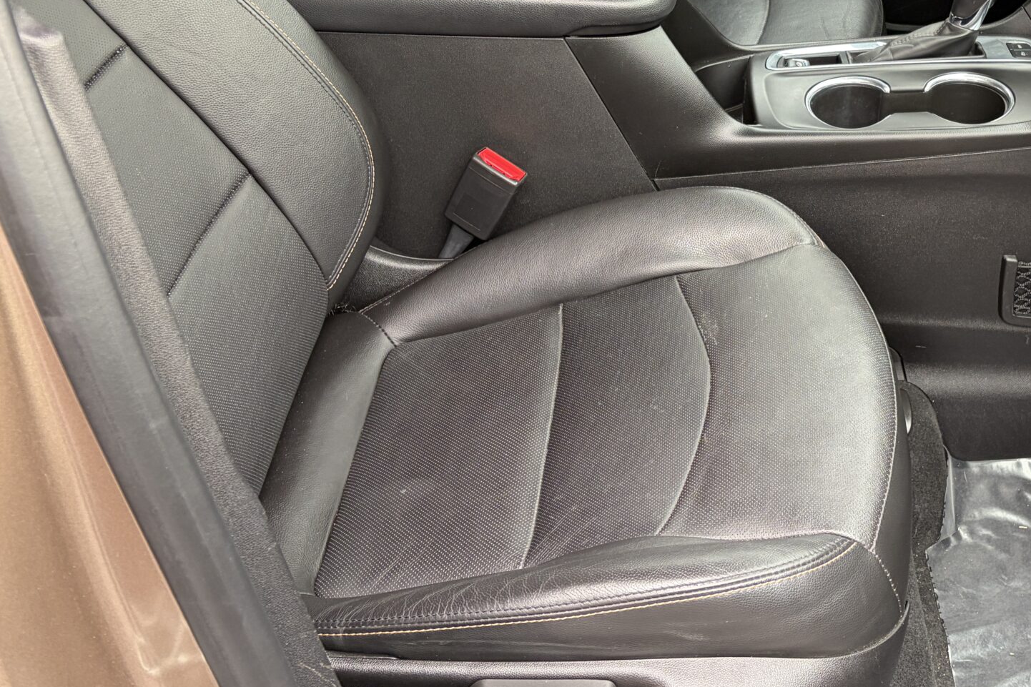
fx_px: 1374
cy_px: 142
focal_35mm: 48
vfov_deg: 27.5
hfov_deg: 39.7
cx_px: 801
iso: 125
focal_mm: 5.96
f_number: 1.6
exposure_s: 1/80
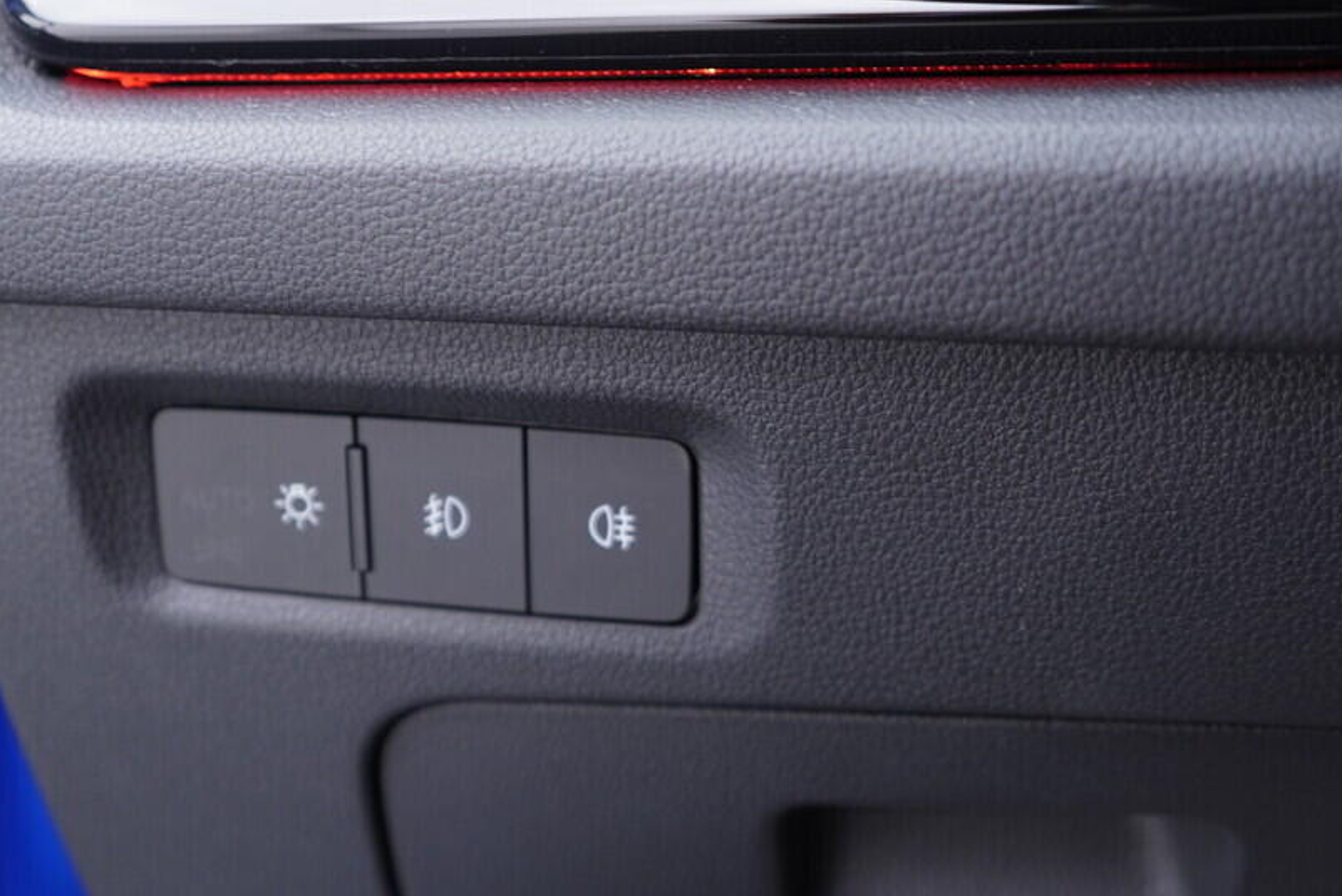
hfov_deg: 42.7
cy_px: 384
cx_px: 615
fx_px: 1716
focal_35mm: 46
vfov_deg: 29.2
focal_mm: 24
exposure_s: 1/40
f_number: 2.8
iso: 320
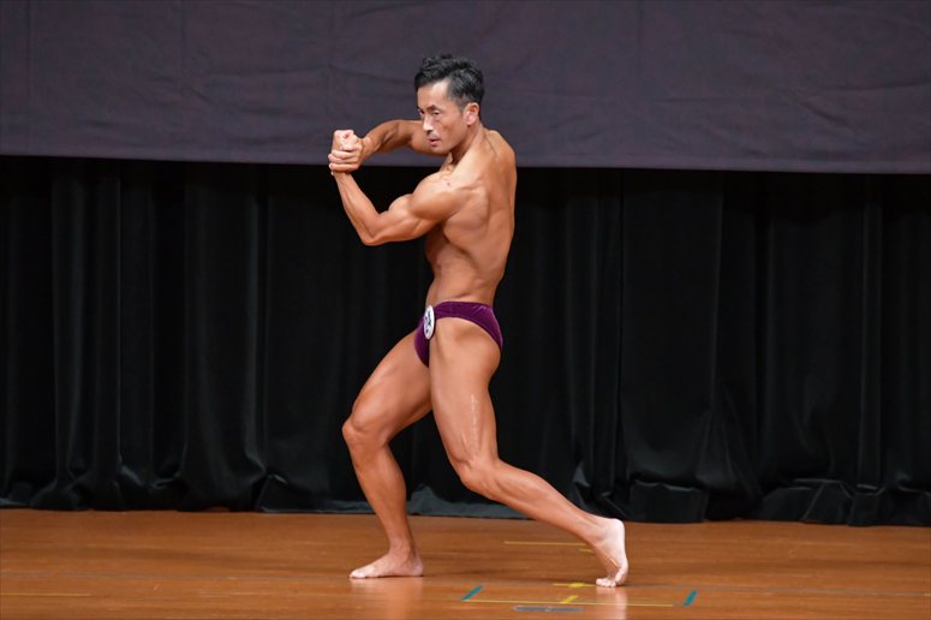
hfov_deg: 6.5
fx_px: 8142
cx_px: 466
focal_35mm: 315
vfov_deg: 4.4
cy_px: 310
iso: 5000
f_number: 5.6
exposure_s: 1/400
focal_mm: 210
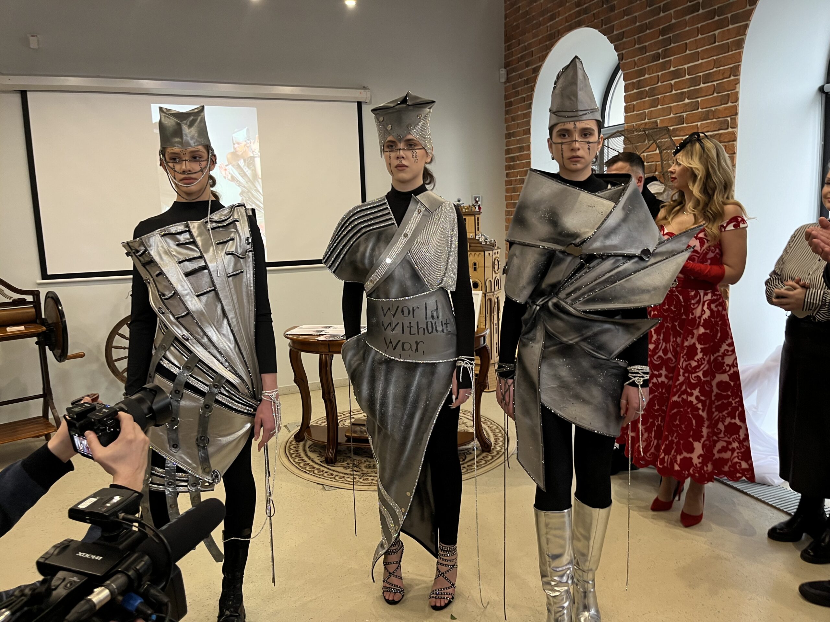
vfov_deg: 53.1
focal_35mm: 26
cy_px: 311
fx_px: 623
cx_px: 415
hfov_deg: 67.3
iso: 64
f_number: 1.6
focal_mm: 5.1
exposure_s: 1/50
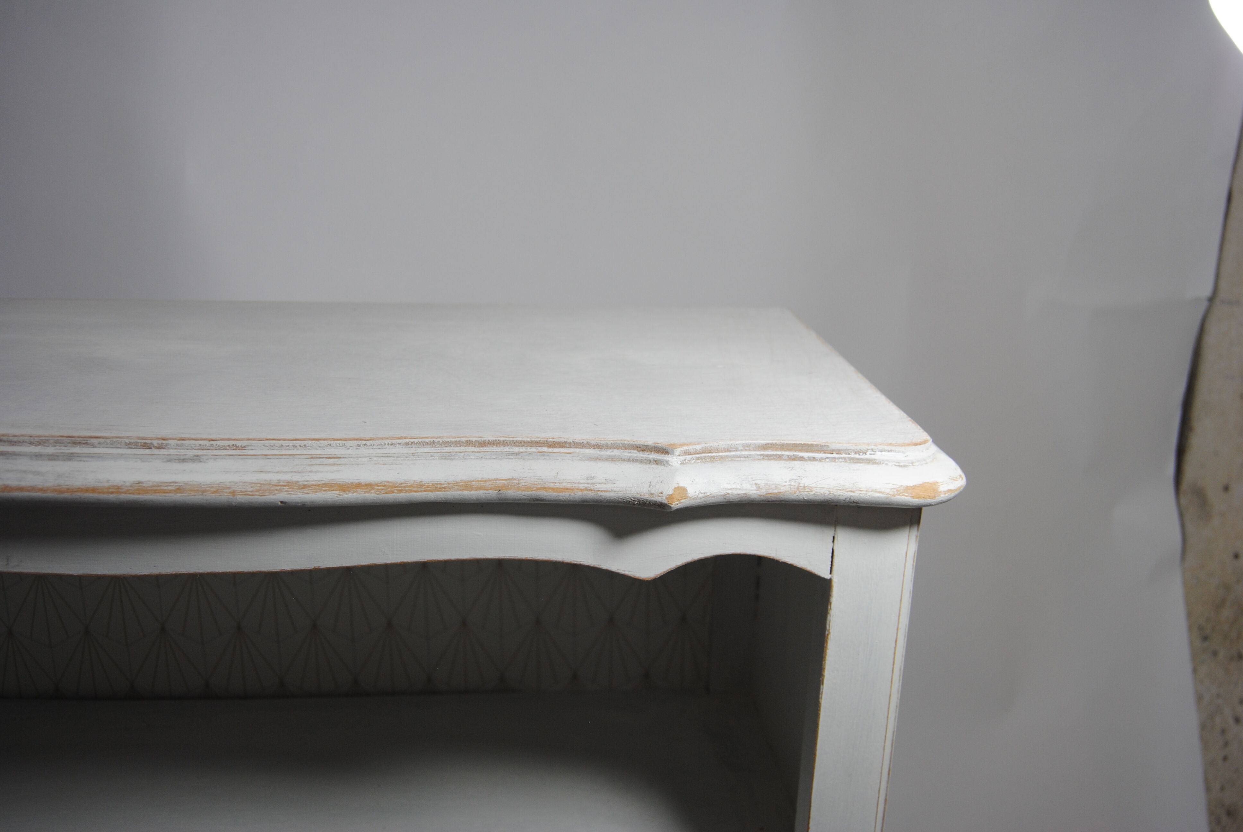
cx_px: 622
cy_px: 416
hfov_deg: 55.0
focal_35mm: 34
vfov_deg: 38.5
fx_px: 1193
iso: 200
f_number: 4
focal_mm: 23
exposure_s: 1/60
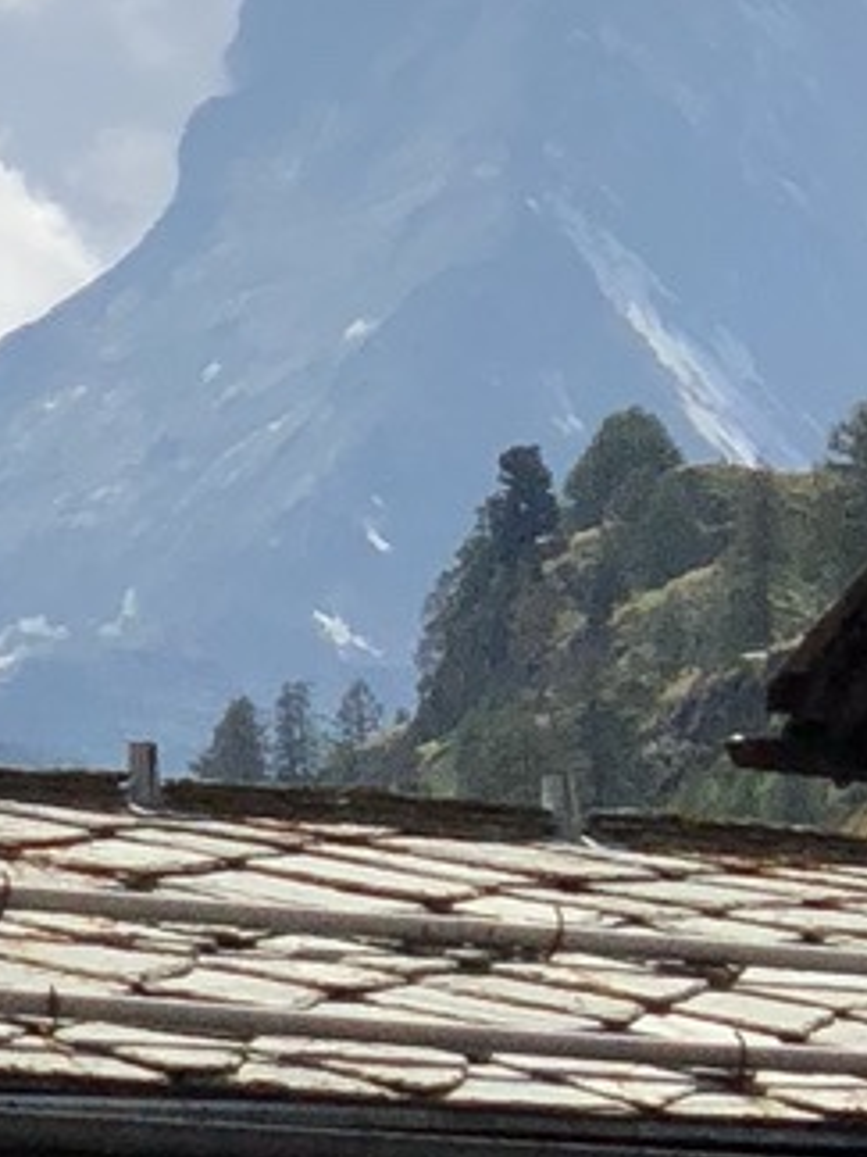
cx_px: 196
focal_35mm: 329
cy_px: 1243
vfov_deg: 6.0
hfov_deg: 4.5
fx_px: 10987
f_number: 2.4
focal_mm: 6
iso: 16
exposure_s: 1/4367
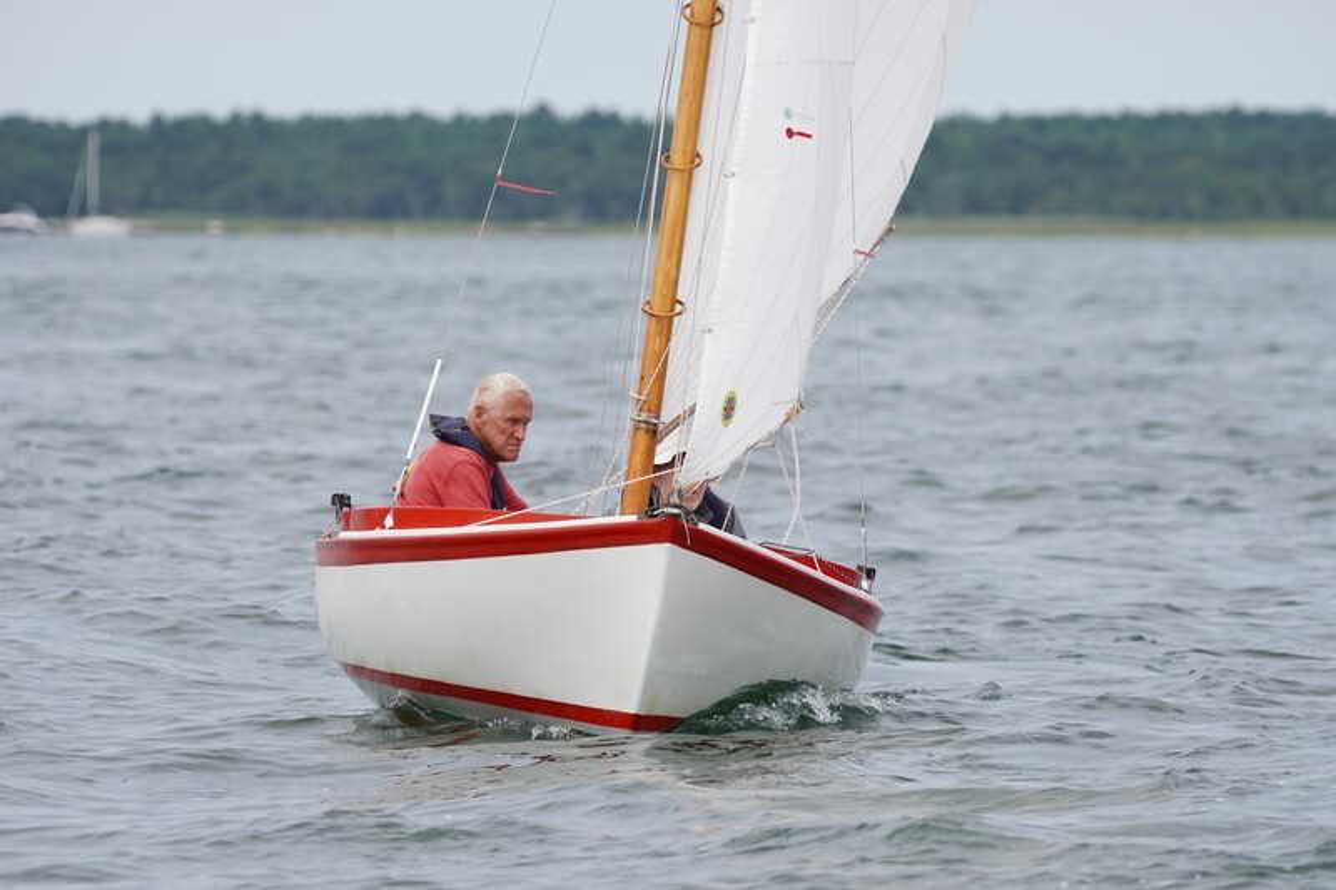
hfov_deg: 5.1
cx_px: 668
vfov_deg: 3.4
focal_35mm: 400
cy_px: 445
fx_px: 14859
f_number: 5.6
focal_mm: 267
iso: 250
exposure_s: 1/1250
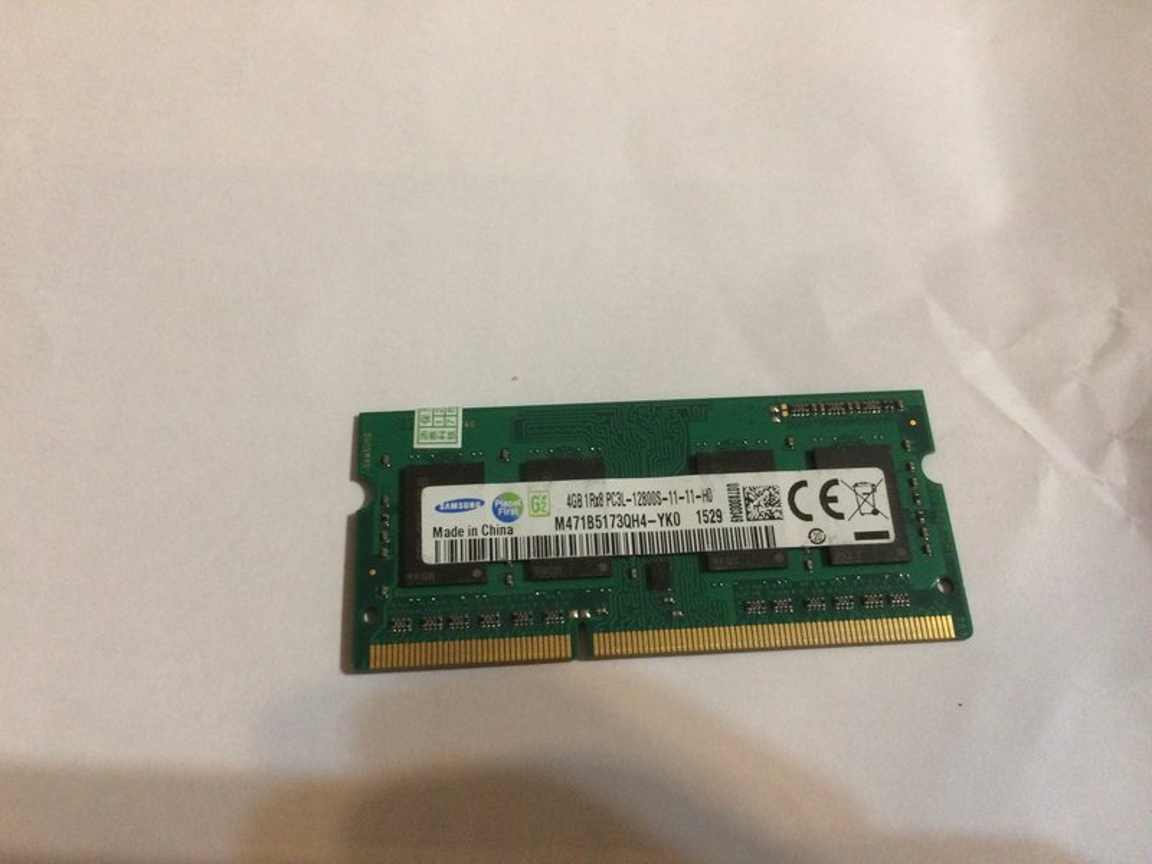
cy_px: 432
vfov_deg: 48.2
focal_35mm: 29
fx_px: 965
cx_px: 576
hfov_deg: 61.7
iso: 250
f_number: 2.2
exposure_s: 1/33
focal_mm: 4.15
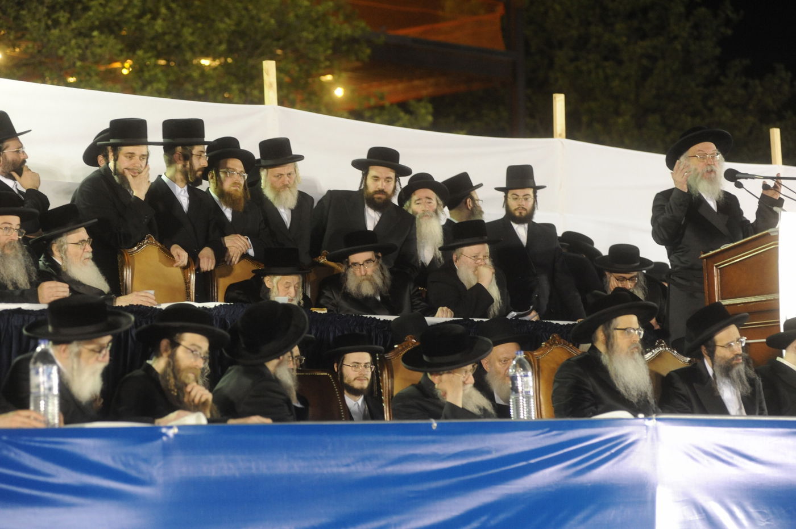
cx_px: 398
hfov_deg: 17.1
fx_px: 2651
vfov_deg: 11.4
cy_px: 264
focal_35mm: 120
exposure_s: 1/100
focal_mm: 120
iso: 3200
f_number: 4
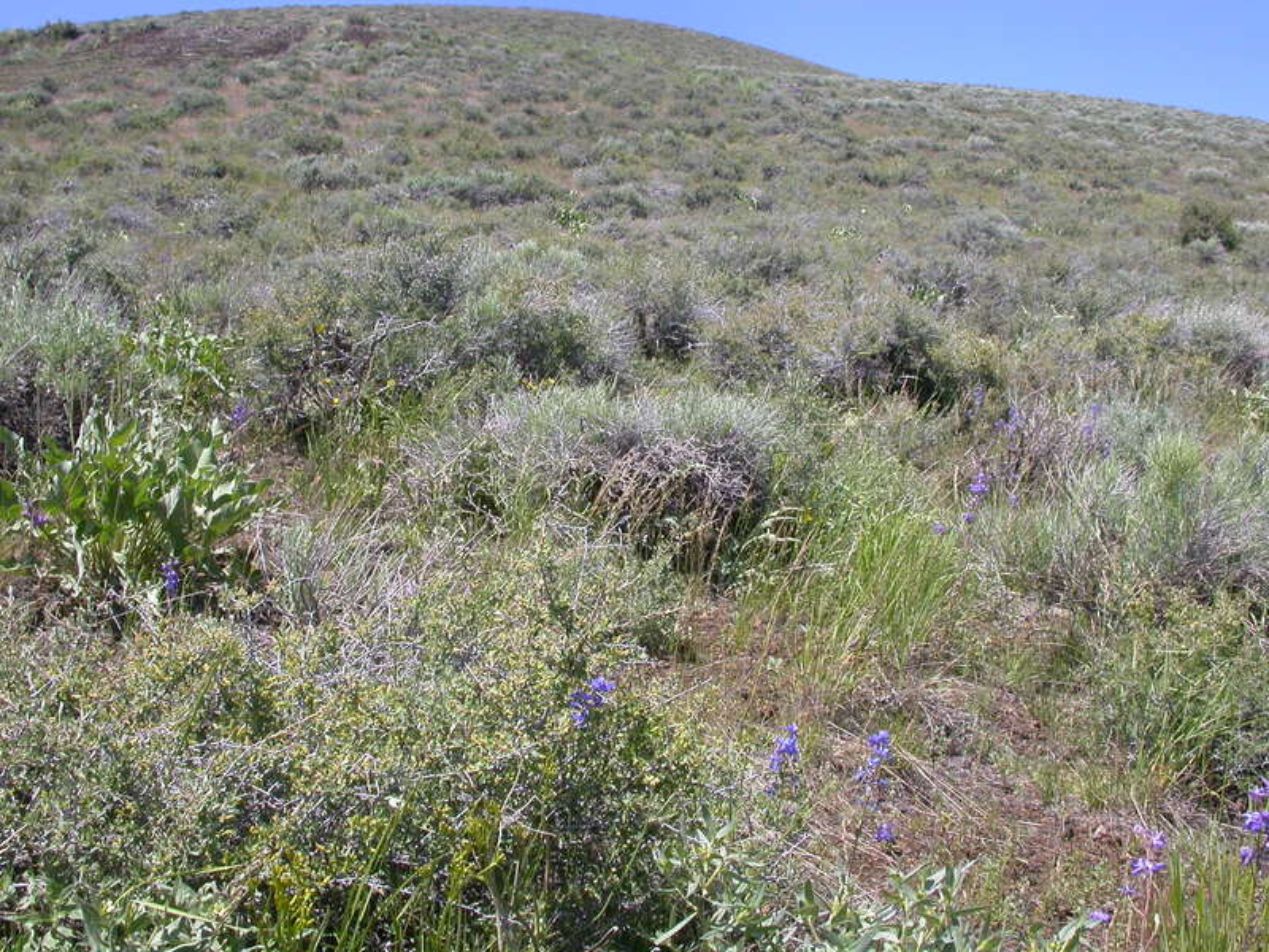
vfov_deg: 37.7
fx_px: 1393
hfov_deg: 49.0
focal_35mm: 38
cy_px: 476
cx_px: 634
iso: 100
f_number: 7.5
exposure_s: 1/224
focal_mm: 7.85
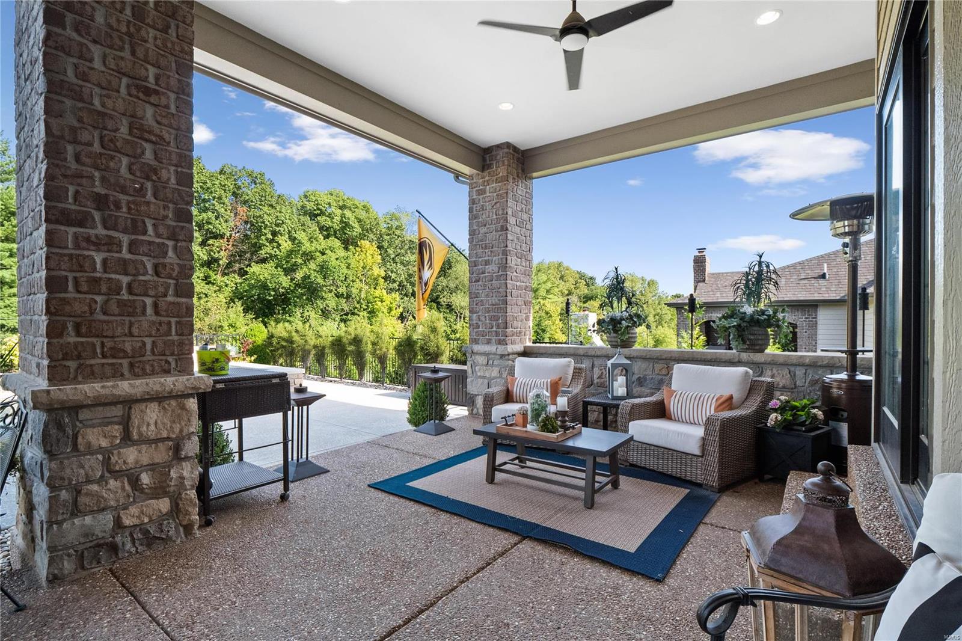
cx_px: 481
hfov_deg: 96.7
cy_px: 320
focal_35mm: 16
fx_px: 427
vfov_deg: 73.7
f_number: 5.6
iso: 800
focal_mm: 8
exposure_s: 1/200
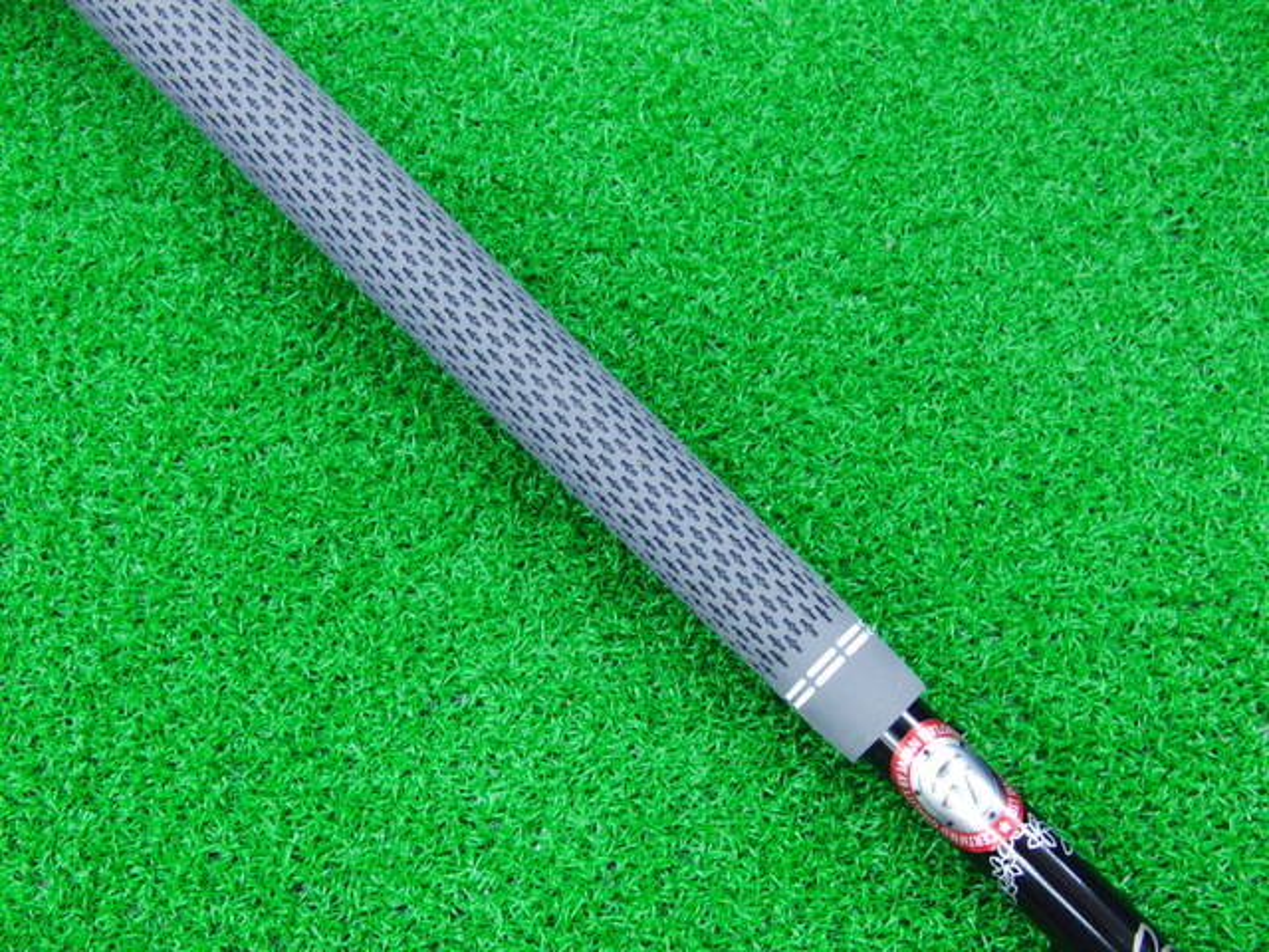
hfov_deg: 50.1
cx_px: 634
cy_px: 476
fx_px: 1356
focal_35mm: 37
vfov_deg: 38.7
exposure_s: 1/20
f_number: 3.6
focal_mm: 6.42
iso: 400
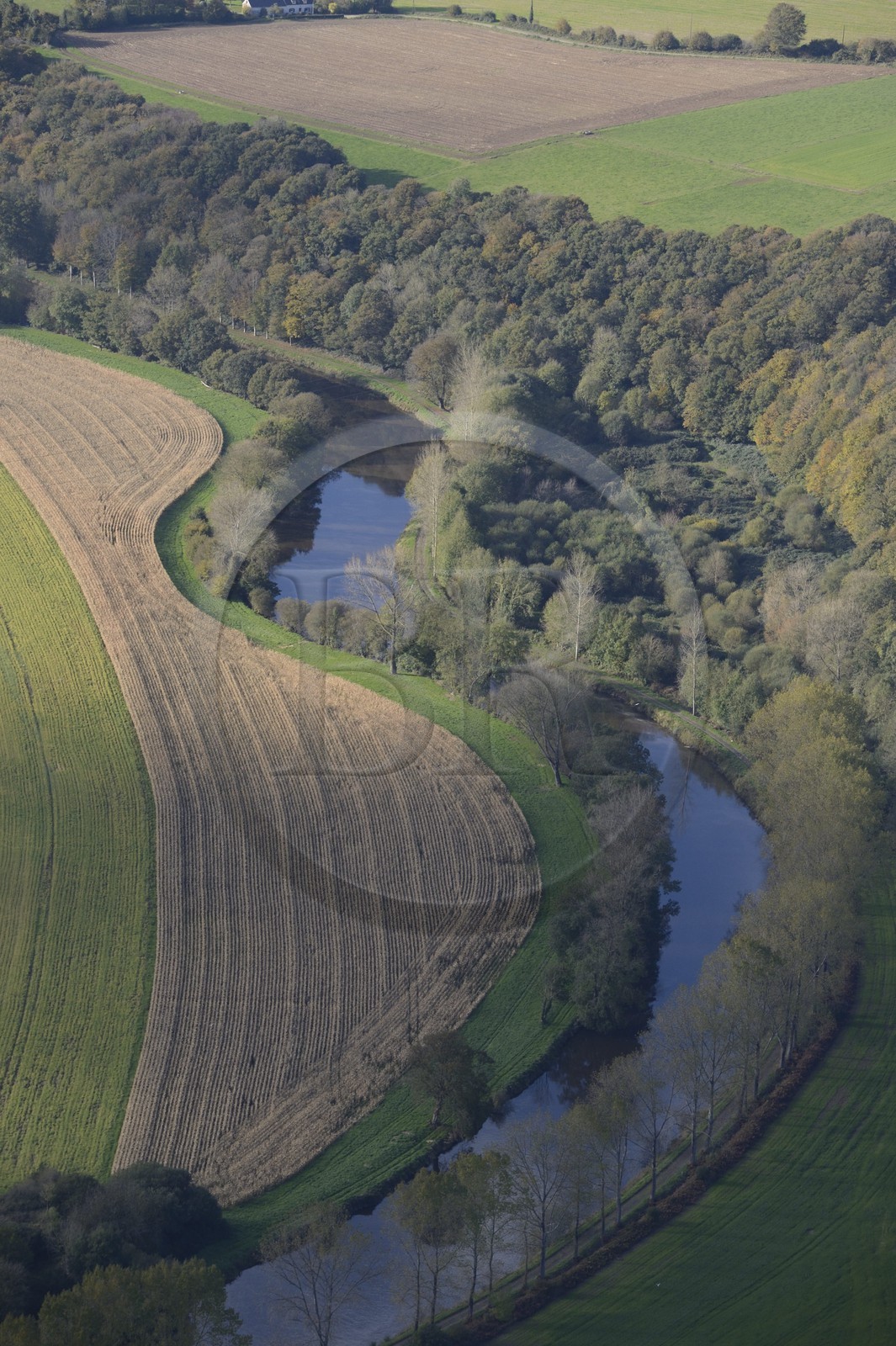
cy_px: 673
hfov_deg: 8.3
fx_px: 6166
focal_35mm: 165
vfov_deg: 12.5
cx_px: 448
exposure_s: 1/1000
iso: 800
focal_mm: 165
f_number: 8
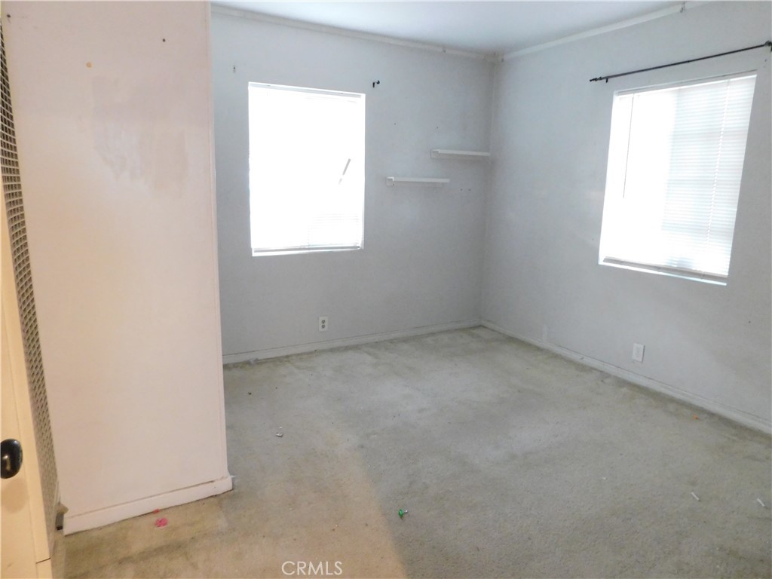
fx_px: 513
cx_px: 386
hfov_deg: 73.9
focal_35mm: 23
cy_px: 290
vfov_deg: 58.9
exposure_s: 1/8
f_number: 3
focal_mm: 4
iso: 640
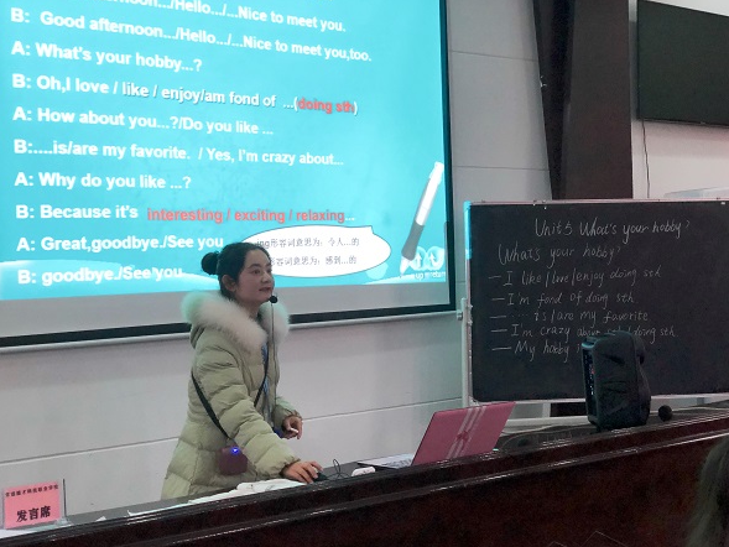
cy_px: 274
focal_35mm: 53
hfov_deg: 36.2
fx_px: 1116
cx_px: 369
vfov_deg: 27.5
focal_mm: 6
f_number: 2.4
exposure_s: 1/33
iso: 125
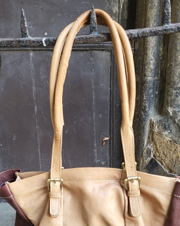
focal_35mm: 39
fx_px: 260
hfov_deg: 38.2
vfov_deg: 46.0
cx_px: 81
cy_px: 154
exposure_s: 1/100
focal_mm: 5.4
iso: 125
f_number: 1.8
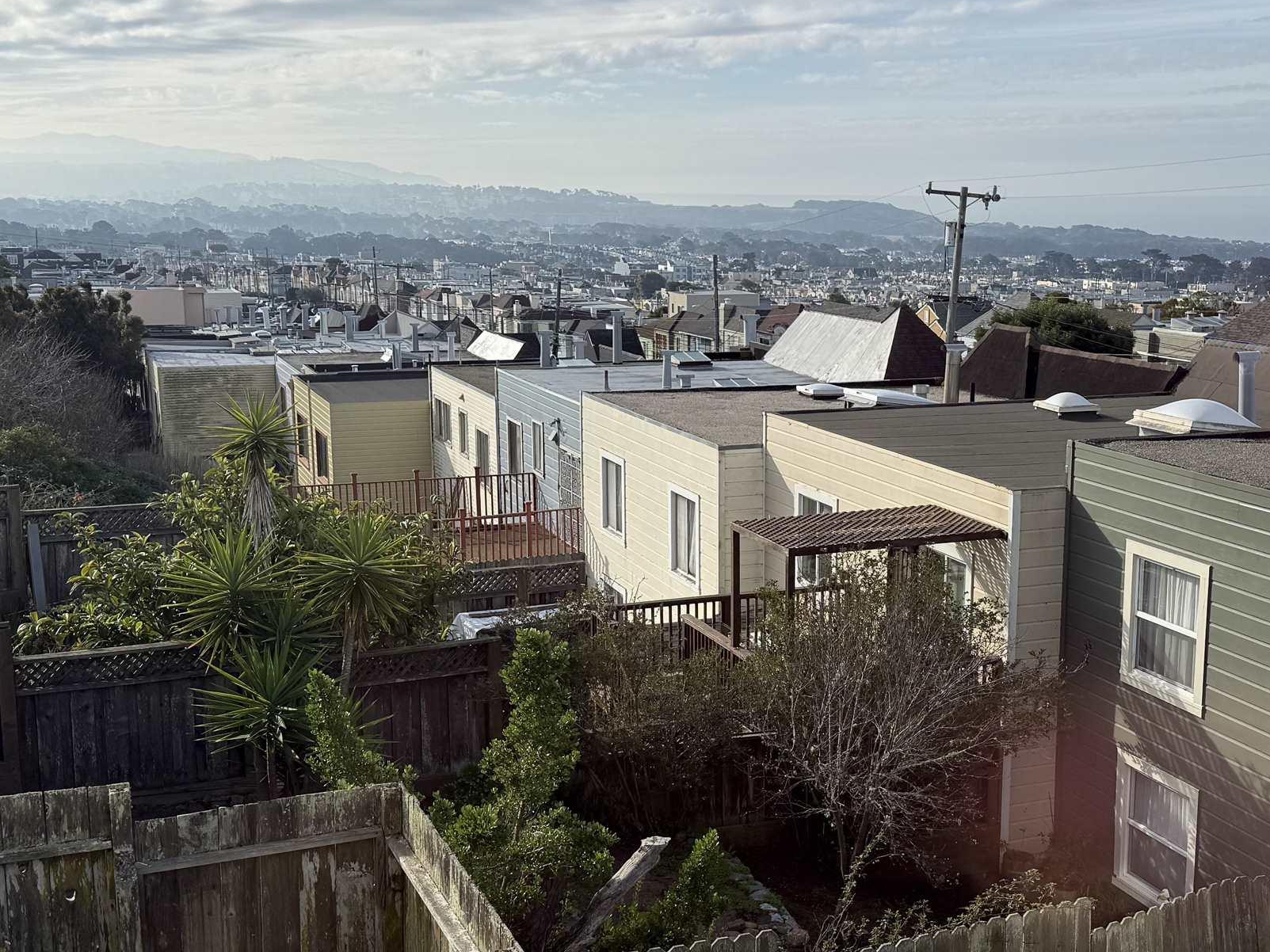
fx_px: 1688
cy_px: 546
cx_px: 786
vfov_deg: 31.5
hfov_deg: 41.0
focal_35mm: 46
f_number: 1.78
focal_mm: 6.76
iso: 80
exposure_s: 1/4975
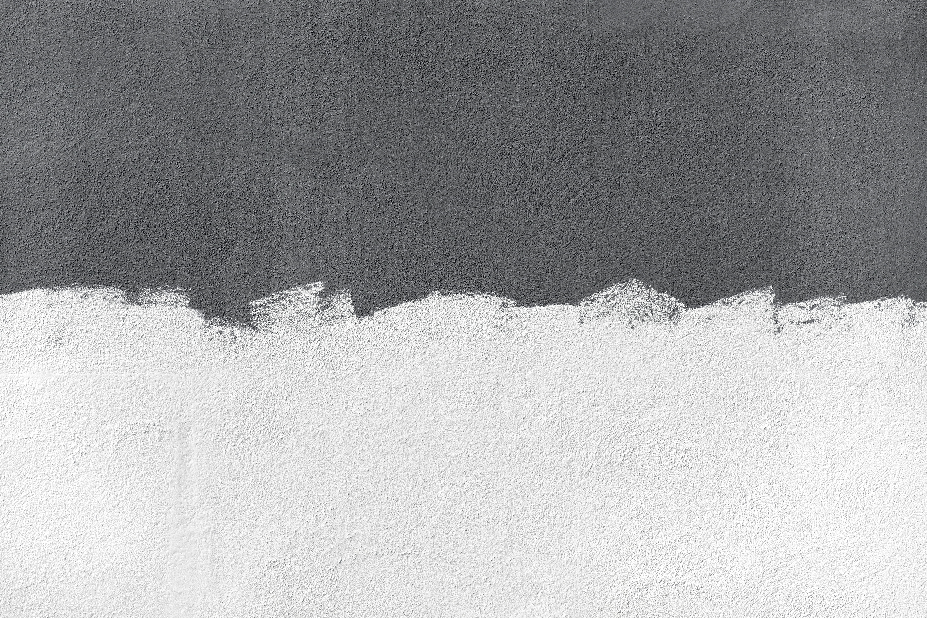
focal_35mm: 210
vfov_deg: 6.5
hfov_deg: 9.8
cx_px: 464
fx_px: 5407
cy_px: 309
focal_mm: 140
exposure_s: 1/950
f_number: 5.6
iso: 400
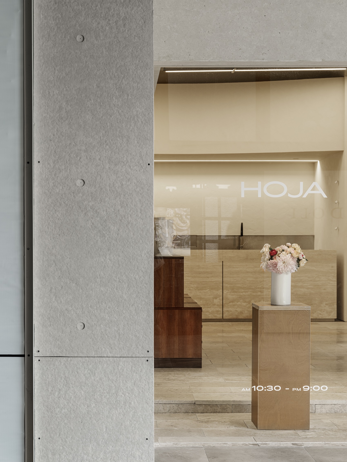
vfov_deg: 24.7
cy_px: 231
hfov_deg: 18.7
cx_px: 174
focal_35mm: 79
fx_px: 1056
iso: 125
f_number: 11
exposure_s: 1/2.5
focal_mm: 100
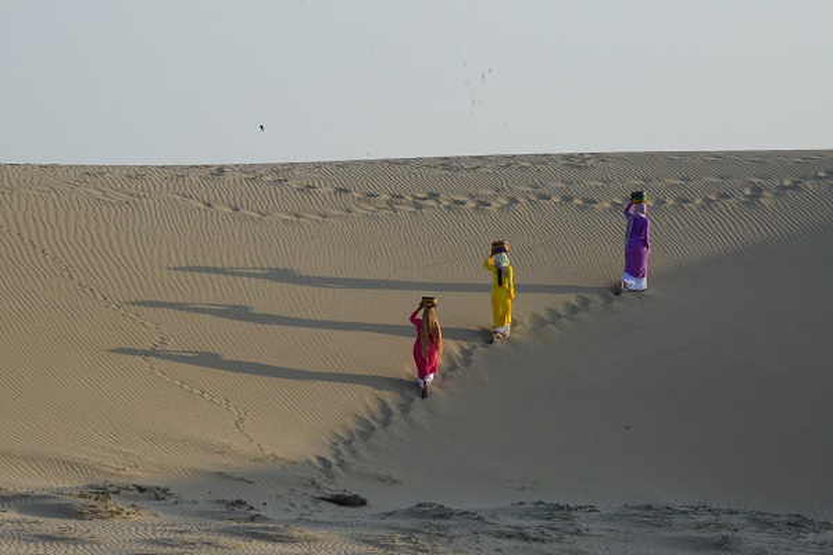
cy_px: 278
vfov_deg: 4.3
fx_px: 7404
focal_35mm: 320
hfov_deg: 6.4
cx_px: 416
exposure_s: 1/800
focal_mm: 320
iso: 2000
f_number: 16
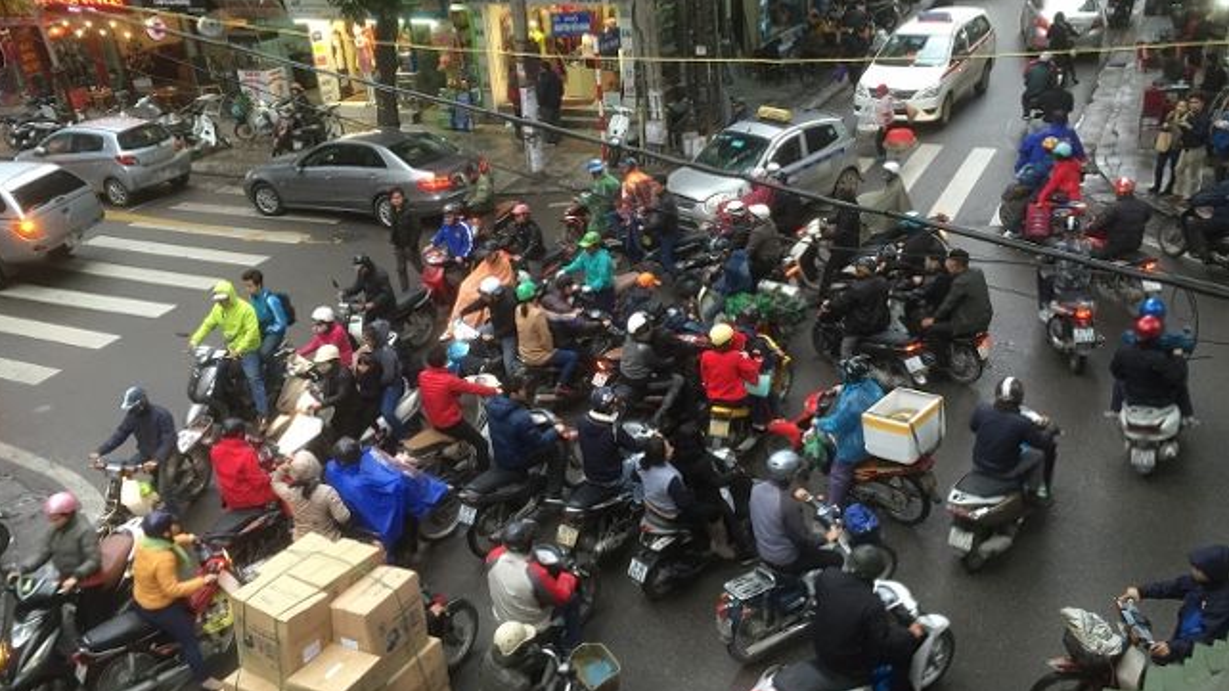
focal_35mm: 32
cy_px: 294
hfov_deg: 61.0
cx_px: 611
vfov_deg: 36.6
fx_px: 1043
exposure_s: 1/33
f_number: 2.2
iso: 125
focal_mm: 4.15
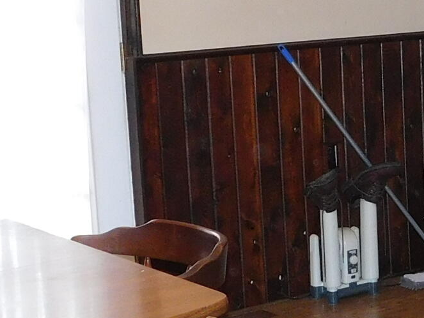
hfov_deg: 18.3
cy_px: 172
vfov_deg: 14.2
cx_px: 443
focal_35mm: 104
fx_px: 1275
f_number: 3
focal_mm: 4
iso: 250
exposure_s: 1/30
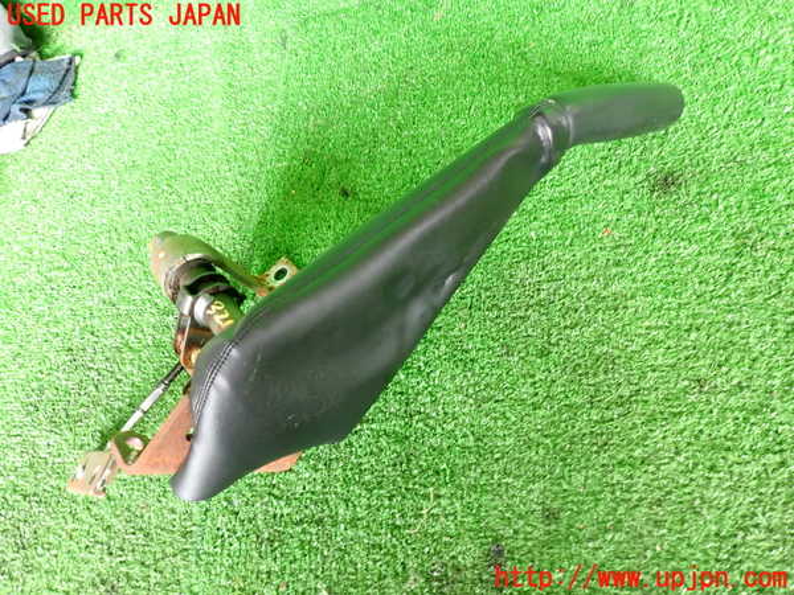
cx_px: 397
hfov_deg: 69.4
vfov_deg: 54.9
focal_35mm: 25
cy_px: 298
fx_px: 573
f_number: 2
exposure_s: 1/30
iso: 320
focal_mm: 4.5
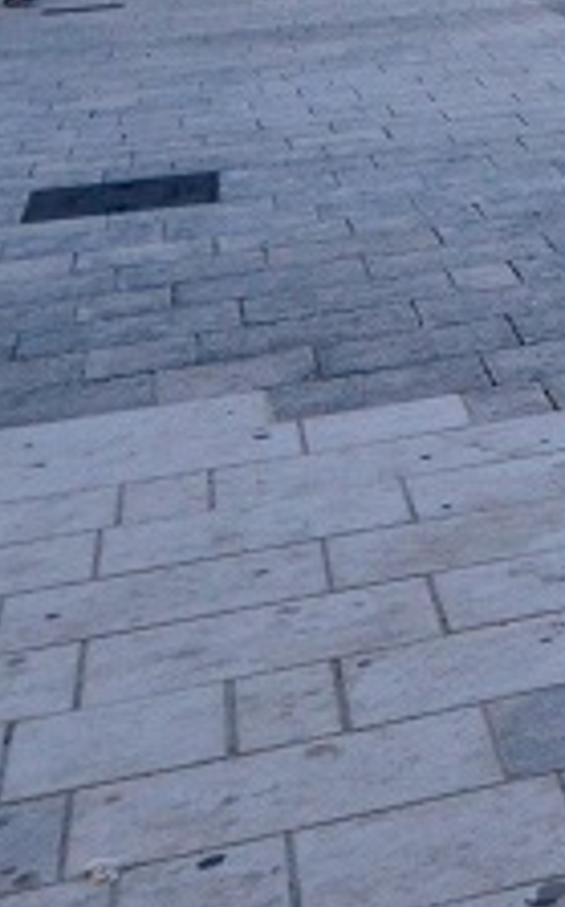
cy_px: -242
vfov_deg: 22.8
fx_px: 2024
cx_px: 965
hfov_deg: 14.3
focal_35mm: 82
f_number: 6.3
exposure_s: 1/160
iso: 800
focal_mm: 12
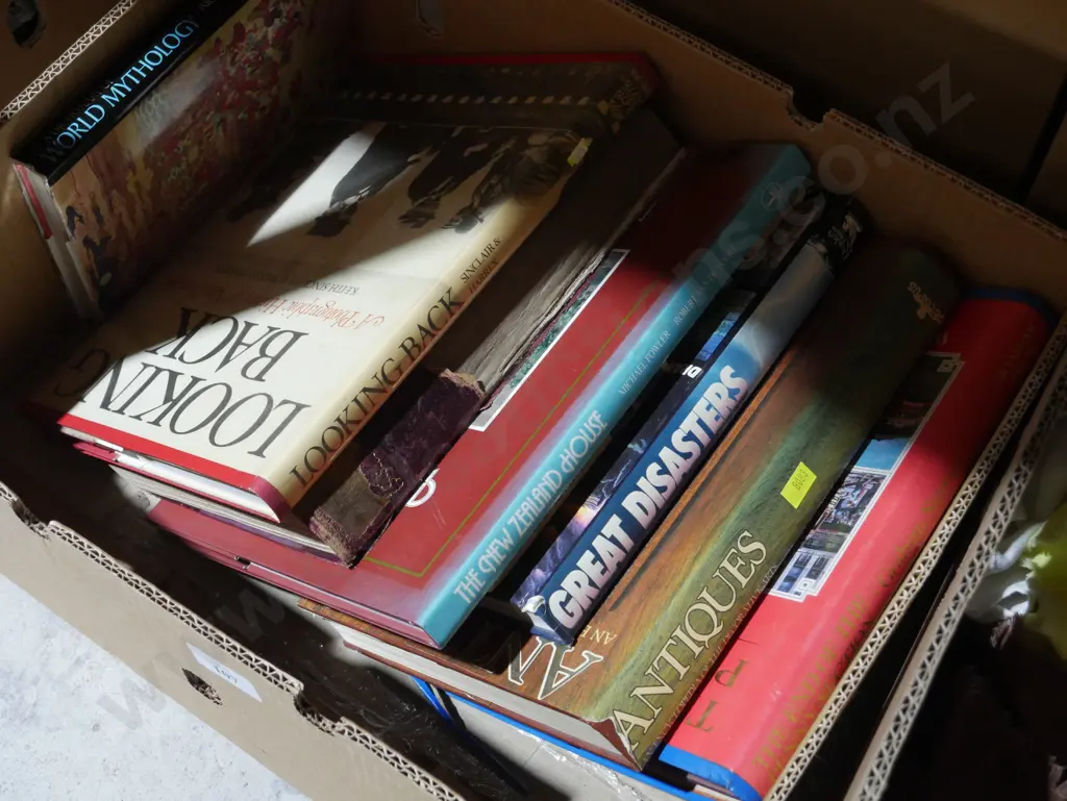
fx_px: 1604
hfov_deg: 36.8
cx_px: 534
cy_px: 400
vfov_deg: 28.1
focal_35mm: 52
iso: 2000
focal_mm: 26
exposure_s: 1/60
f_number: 5.3
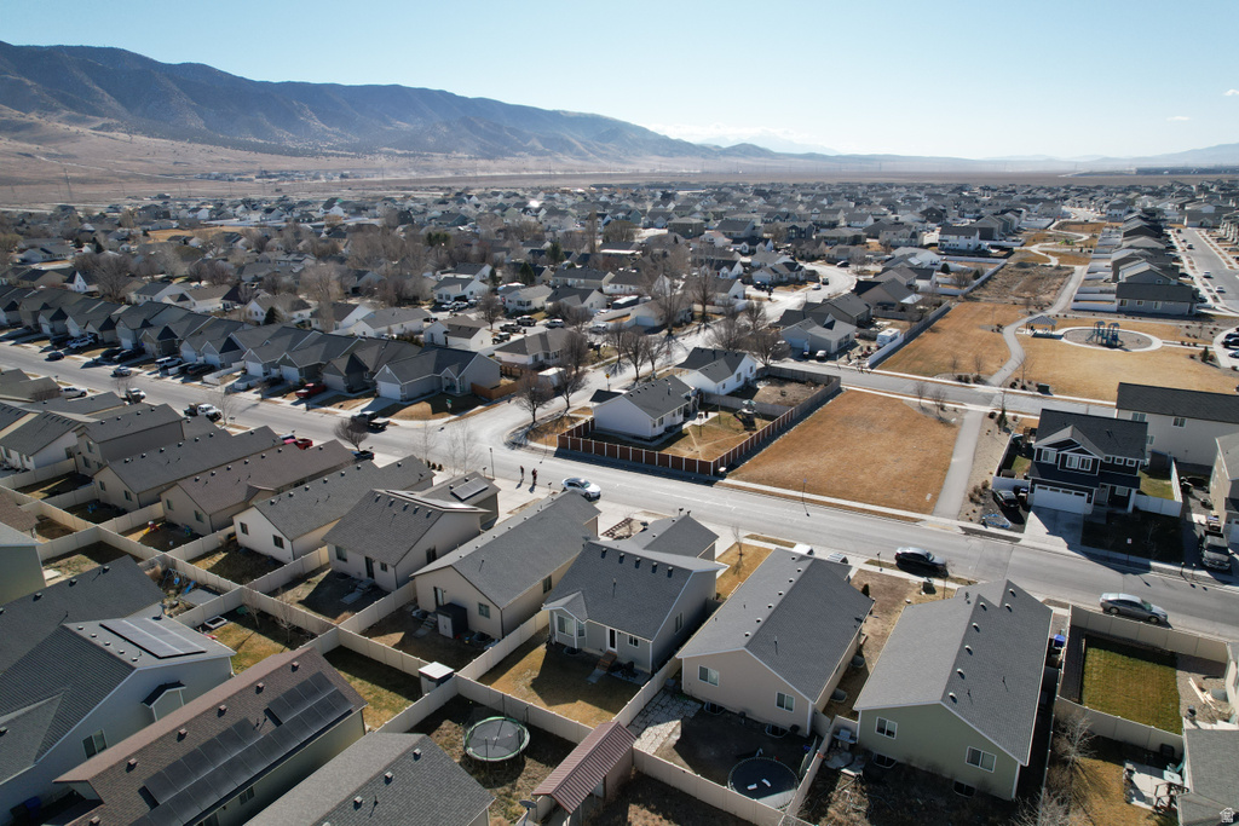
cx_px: 620
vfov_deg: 57.2
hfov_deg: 78.6
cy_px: 413
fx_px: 757
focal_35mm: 22
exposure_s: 1/2500
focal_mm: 8.38
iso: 150
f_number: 2.8
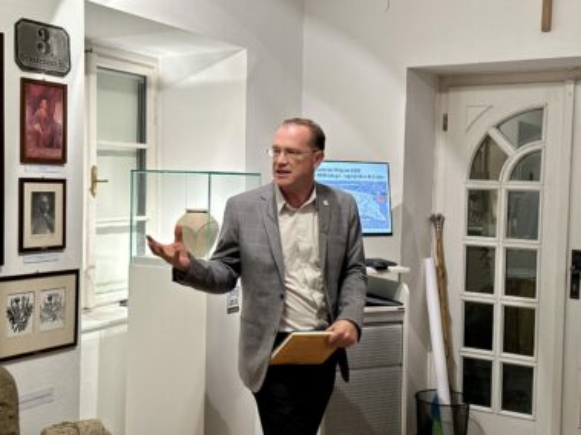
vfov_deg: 30.2
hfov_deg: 39.7
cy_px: 218
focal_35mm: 48
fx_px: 805
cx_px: 290
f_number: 1.78
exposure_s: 1/50
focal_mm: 6.86
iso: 160
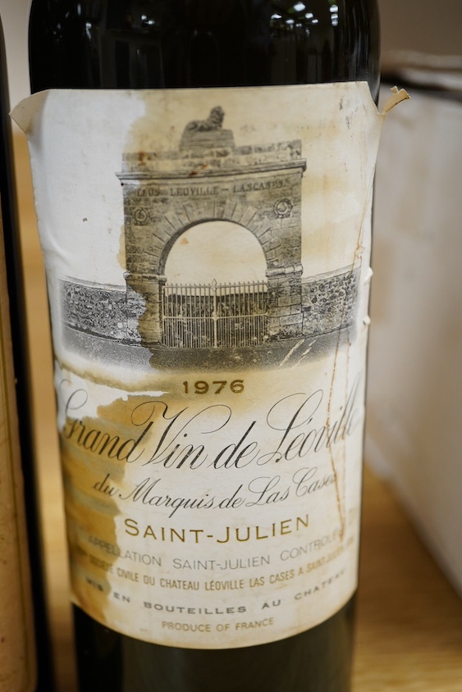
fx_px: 924
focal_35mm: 48
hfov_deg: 28.1
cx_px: 217
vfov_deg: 41.1
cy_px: 365
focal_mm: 30
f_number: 6.3
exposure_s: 1/125
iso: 1250
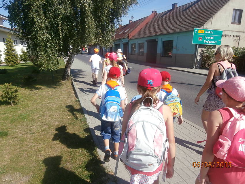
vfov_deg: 56.8
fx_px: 170
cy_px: 92
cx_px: 122
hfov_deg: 71.6
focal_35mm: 24
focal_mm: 4.2
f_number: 3
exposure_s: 1/1000
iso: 100
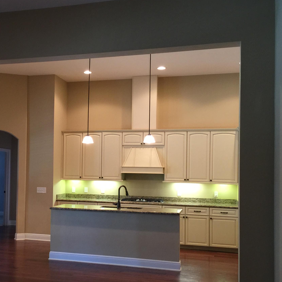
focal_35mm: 46
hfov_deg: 35.9
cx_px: 68
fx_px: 424
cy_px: 163
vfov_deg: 36.7
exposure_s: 1/15
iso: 80
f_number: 2.2
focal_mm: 4.15
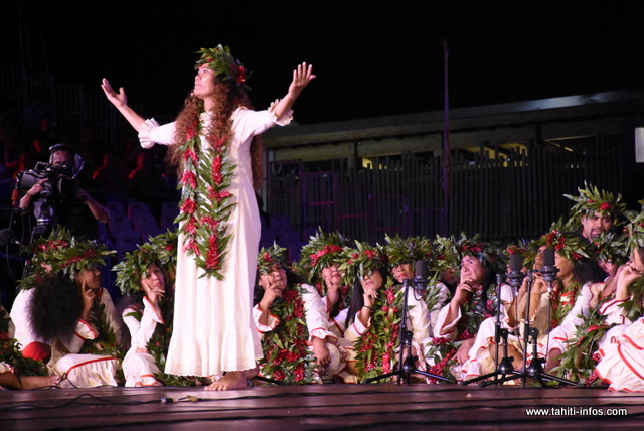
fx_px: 3115
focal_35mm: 174
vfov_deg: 7.9
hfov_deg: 11.8
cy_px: 216
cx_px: 322
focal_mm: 116
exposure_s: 1/200
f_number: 7.1
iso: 12800
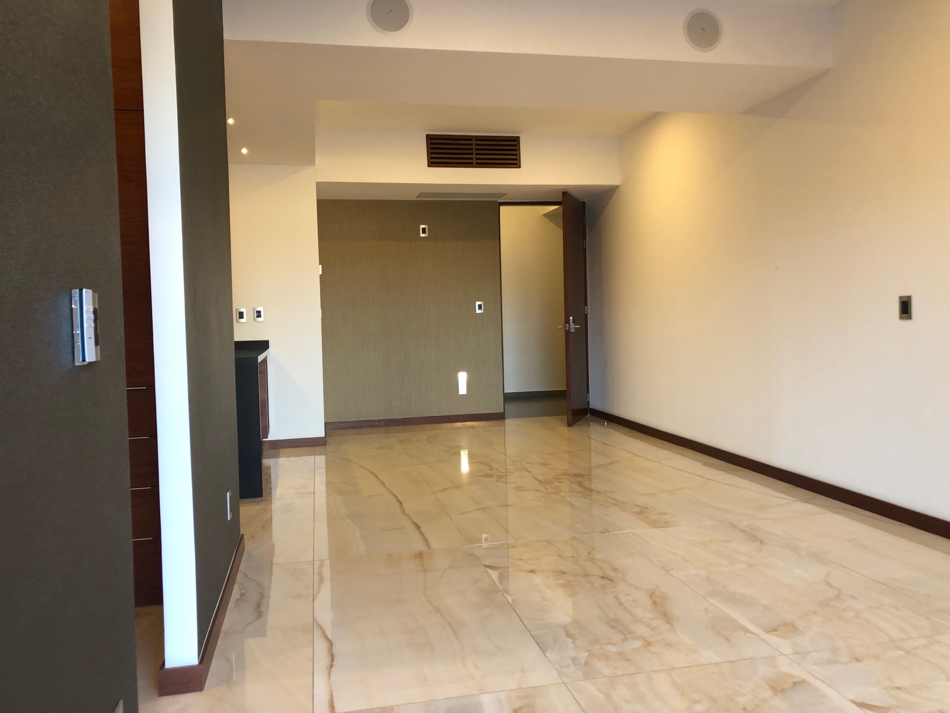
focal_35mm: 28
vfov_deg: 49.7
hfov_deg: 63.4
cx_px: 475
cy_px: 356
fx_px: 768
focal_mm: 3.99
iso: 40
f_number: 1.8
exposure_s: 1/24
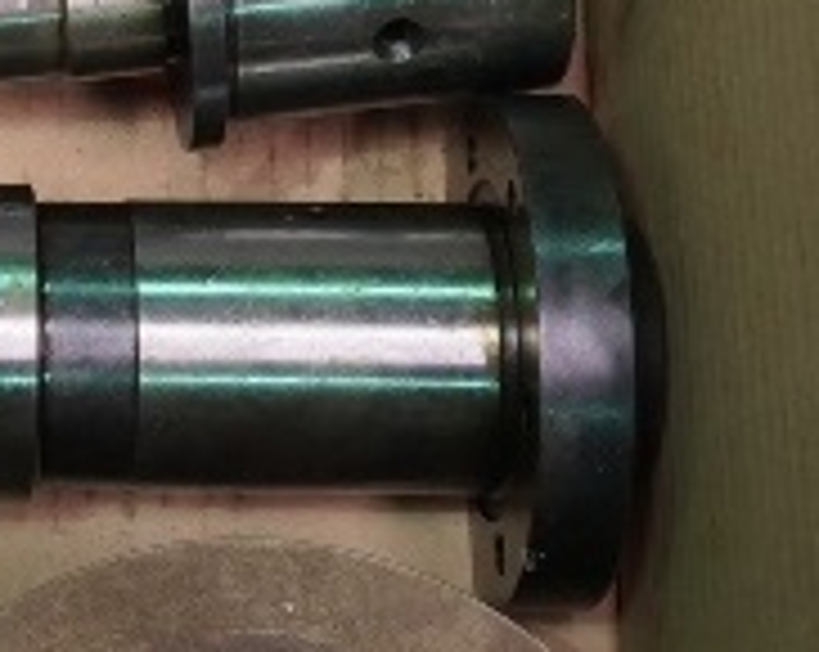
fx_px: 3073
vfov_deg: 11.7
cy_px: -247
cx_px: -254
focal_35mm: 127
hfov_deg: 14.5
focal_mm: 16
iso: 500
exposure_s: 1/60
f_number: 4
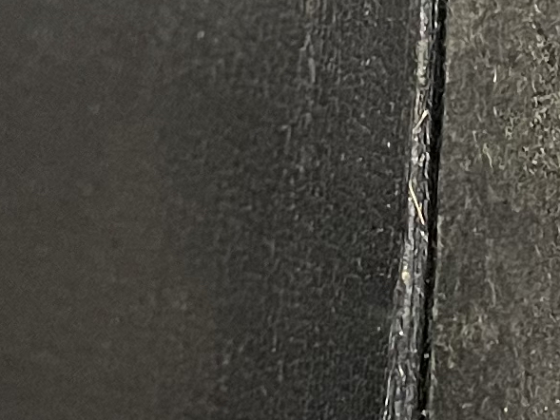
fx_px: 2880
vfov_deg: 8.3
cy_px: -65
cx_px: 337
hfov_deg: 11.1
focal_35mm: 178
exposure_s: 1/40
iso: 500
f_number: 1.6
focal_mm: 4.2
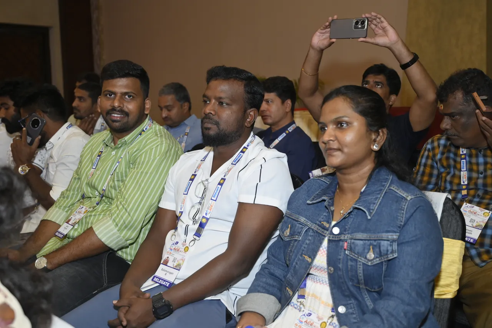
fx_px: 505
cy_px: 164
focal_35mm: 37
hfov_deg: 51.9
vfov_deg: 35.9
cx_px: 246
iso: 1250
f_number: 4
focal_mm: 37
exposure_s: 1/125
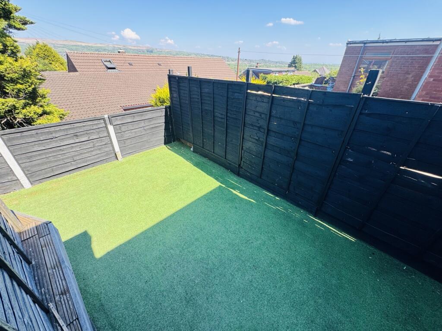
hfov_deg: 102.1
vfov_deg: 85.7
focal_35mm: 14
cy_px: 166
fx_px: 179
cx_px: 221
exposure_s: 1/362
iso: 40
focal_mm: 2.22
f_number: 2.2
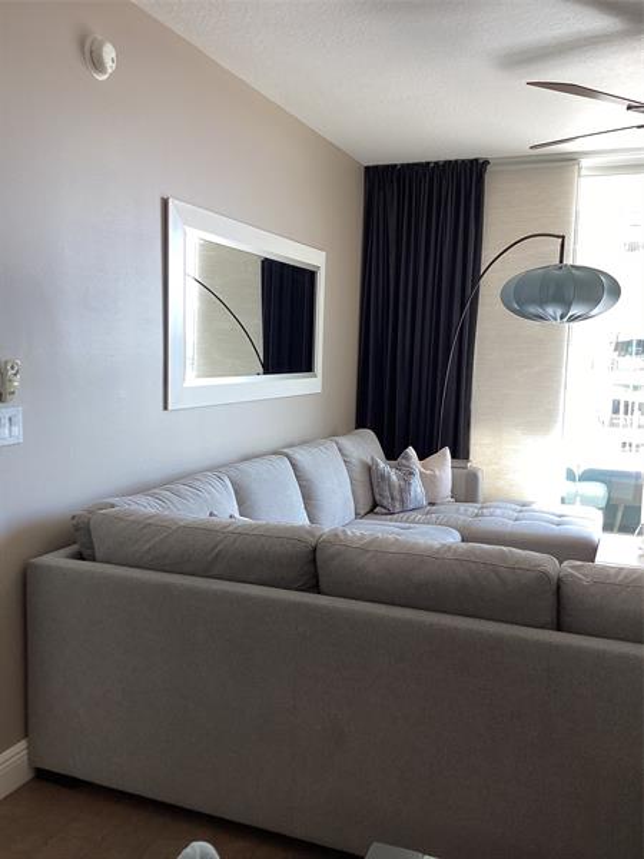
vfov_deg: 58.4
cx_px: 322
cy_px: 430
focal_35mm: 31
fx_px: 769
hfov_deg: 45.4
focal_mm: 3.3
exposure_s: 1/100
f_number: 2.4
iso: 64
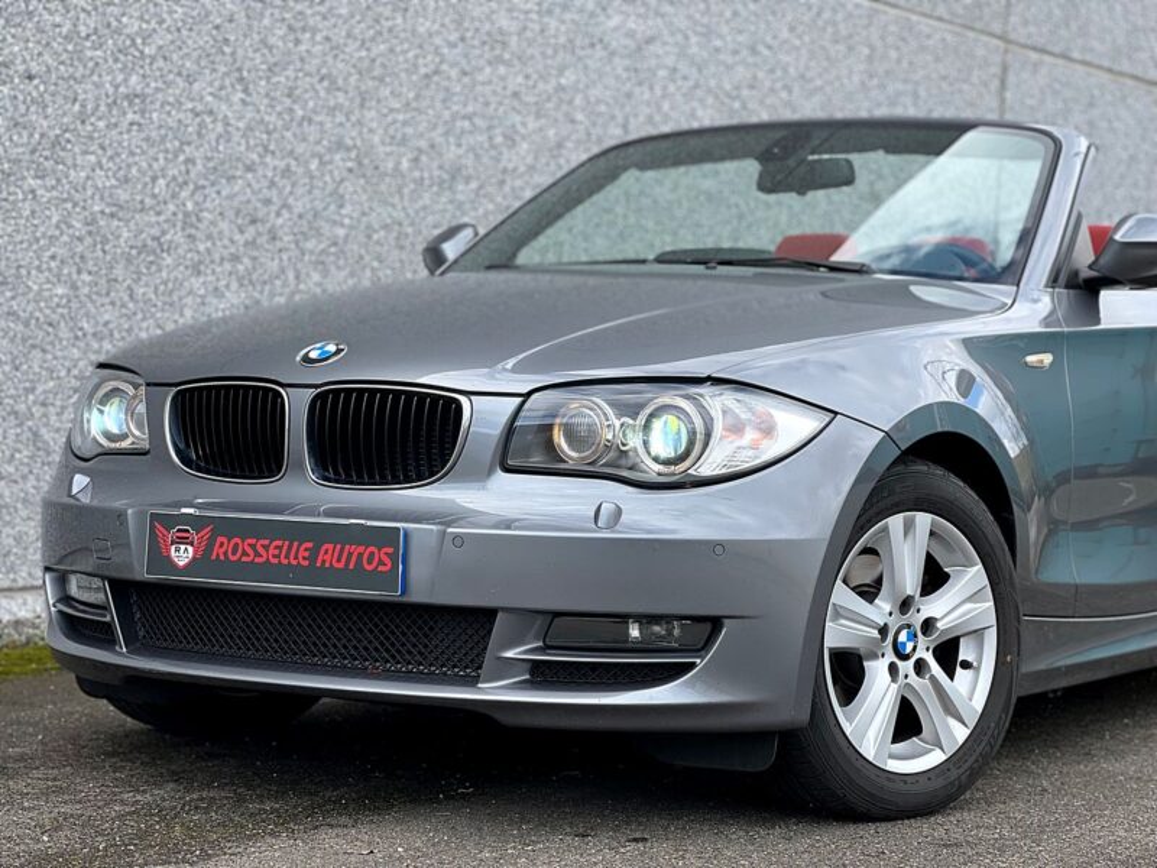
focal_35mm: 77
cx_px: 578
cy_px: 434
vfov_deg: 19.1
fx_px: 2574
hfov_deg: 25.3
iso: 20
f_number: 2.8
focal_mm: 9
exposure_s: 1/139
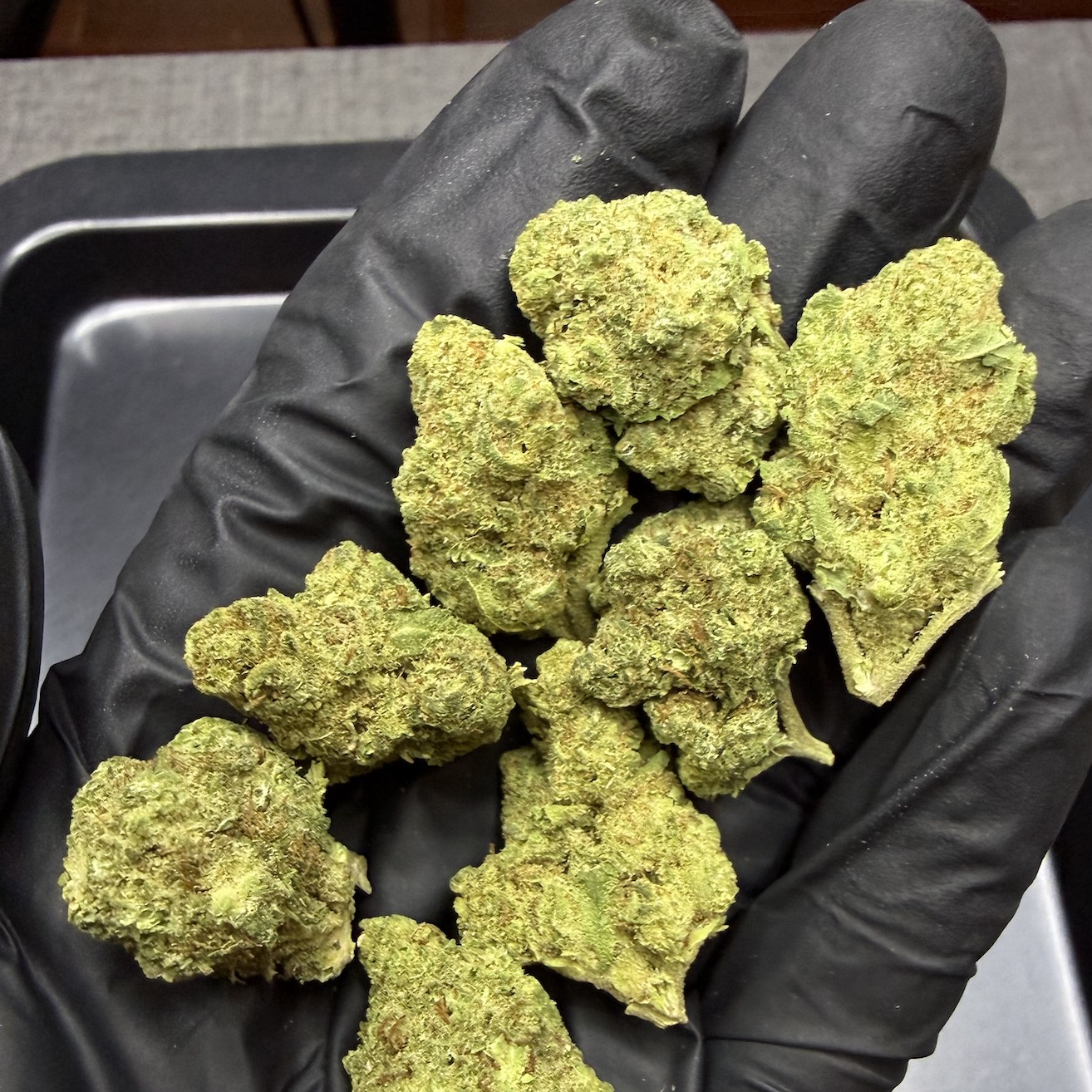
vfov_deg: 51.9
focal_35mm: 31
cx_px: 588
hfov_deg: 52.5
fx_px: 1106
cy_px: 687
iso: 320
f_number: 2.2
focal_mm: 2.22
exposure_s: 1/50
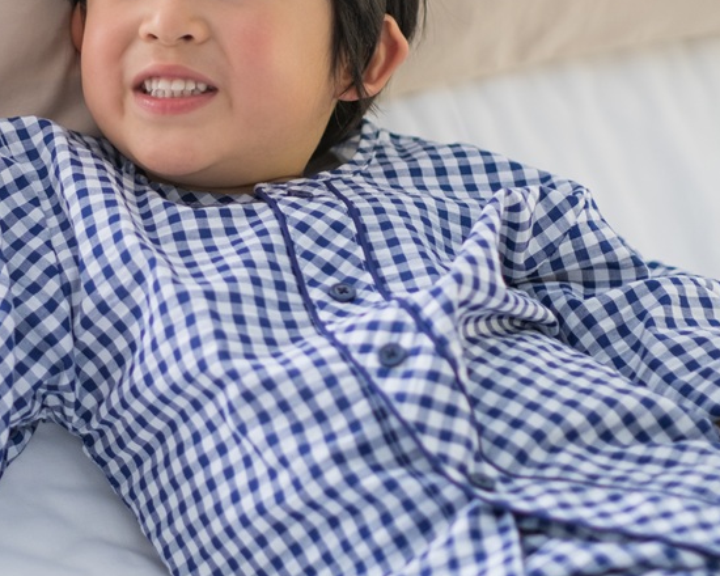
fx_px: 3665
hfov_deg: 11.2
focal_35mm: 172
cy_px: 65
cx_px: 107
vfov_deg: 9.0
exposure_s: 1/100
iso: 160
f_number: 1.4
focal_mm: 56
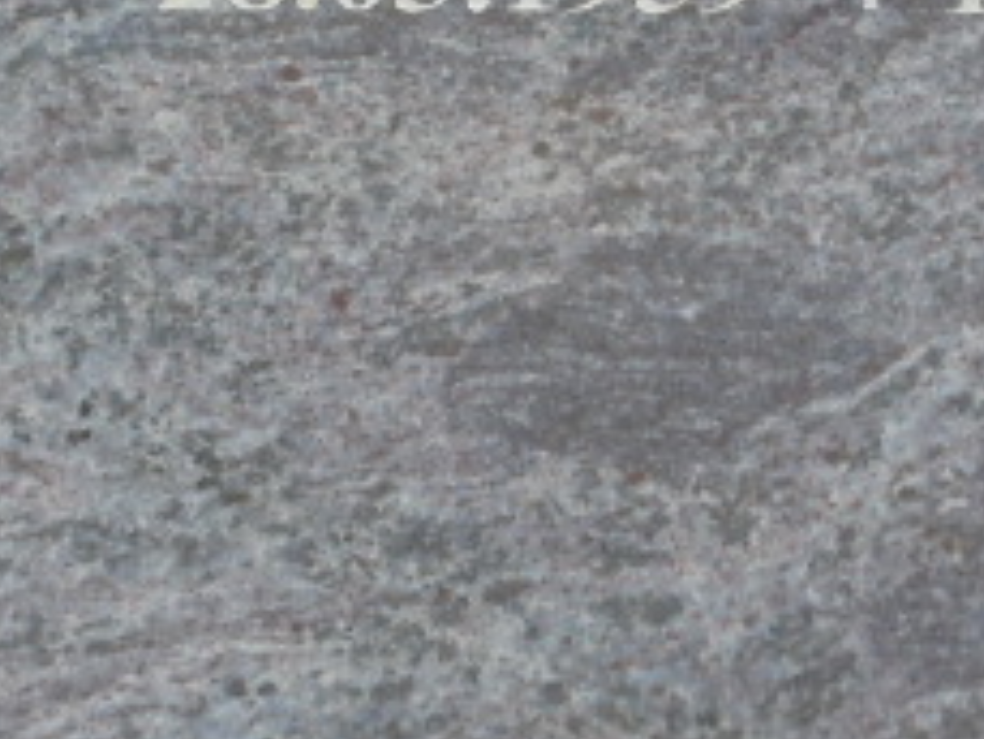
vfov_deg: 6.4
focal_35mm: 232
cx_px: 593
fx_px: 6598
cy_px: 198
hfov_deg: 8.5
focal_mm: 14.9
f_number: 6.7
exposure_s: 1/30
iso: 160
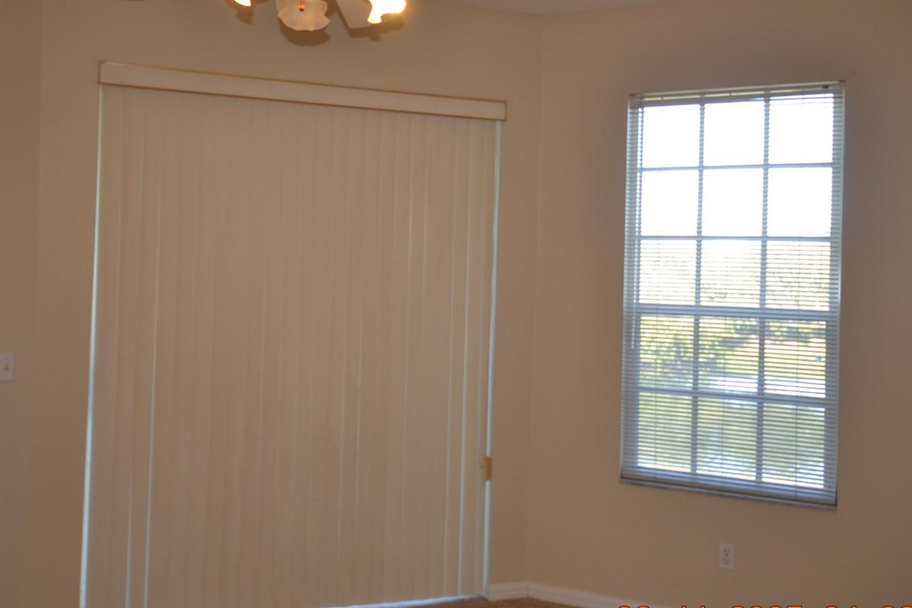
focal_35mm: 35
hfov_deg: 54.8
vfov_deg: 38.1
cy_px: 270
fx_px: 878
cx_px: 413
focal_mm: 17
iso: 400
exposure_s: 1/100
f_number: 4.2
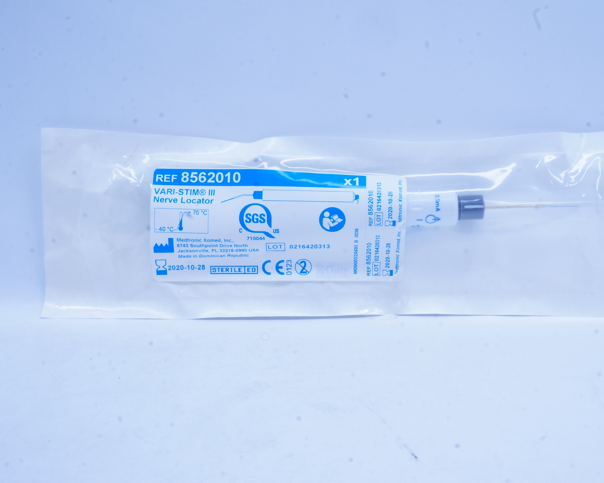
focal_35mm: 50
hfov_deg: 37.5
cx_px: 360
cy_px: 241
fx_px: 886
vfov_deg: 30.5
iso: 400
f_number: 25
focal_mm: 29
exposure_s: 1/6
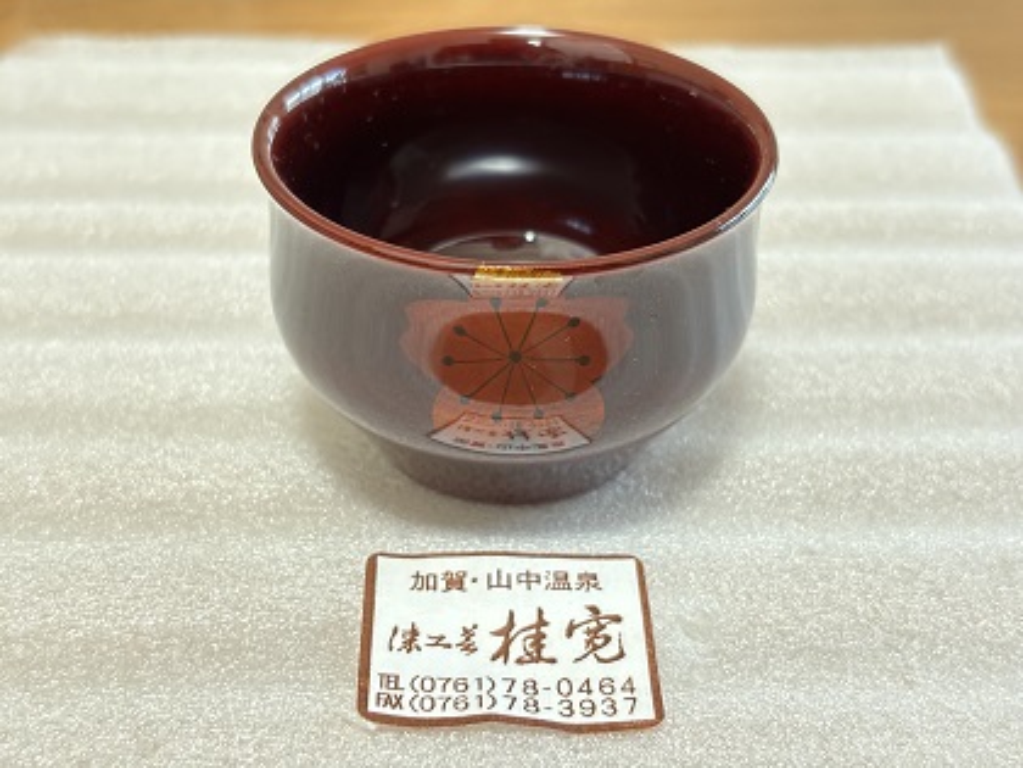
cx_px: 512
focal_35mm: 52
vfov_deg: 28.0
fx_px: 1537
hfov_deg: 36.8
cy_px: 384
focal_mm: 5.96
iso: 320
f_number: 1.6
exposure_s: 1/25
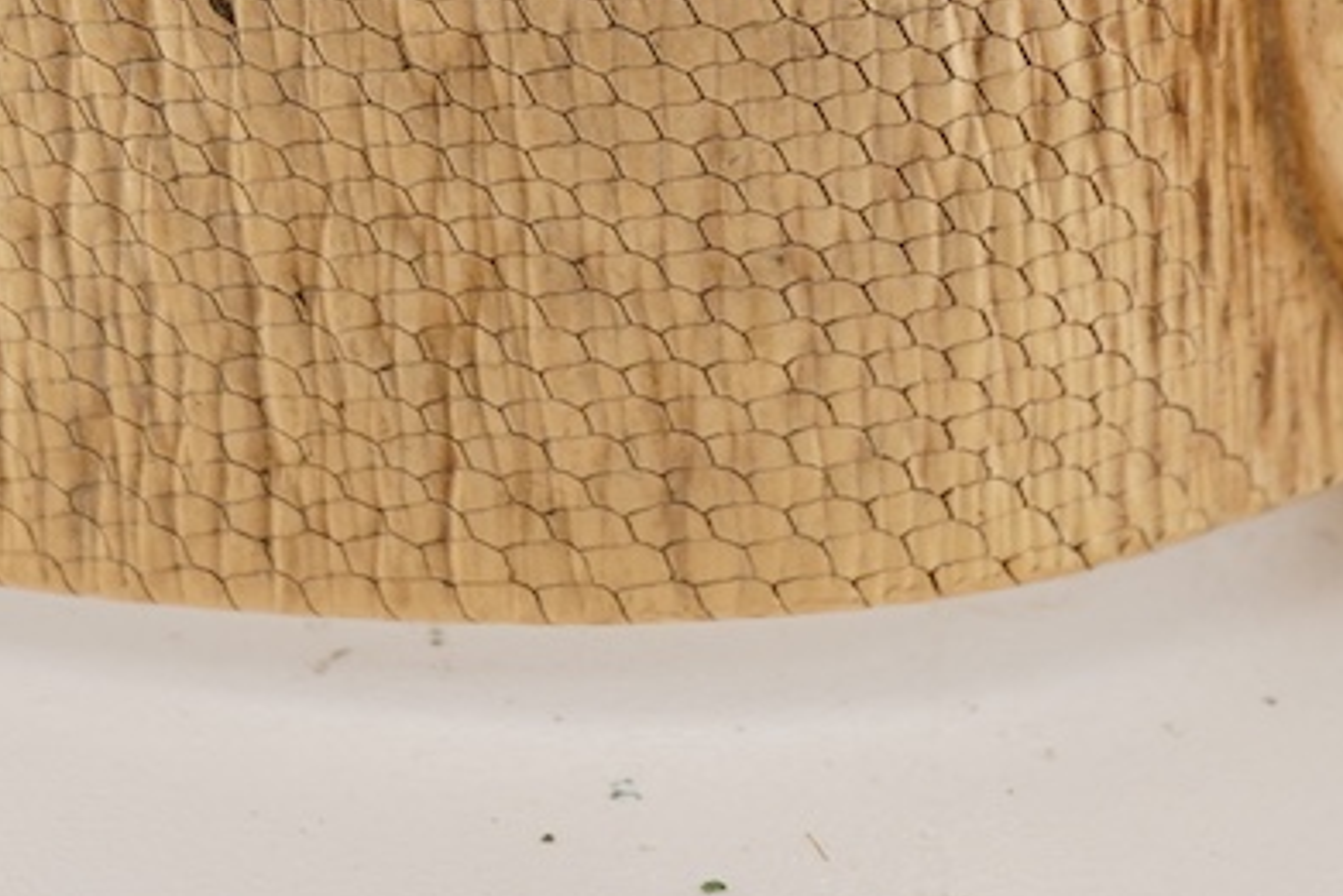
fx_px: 6754
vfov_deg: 7.5
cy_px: -216
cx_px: 501
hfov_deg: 11.3
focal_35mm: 181
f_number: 22
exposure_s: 1/160
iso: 160
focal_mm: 30
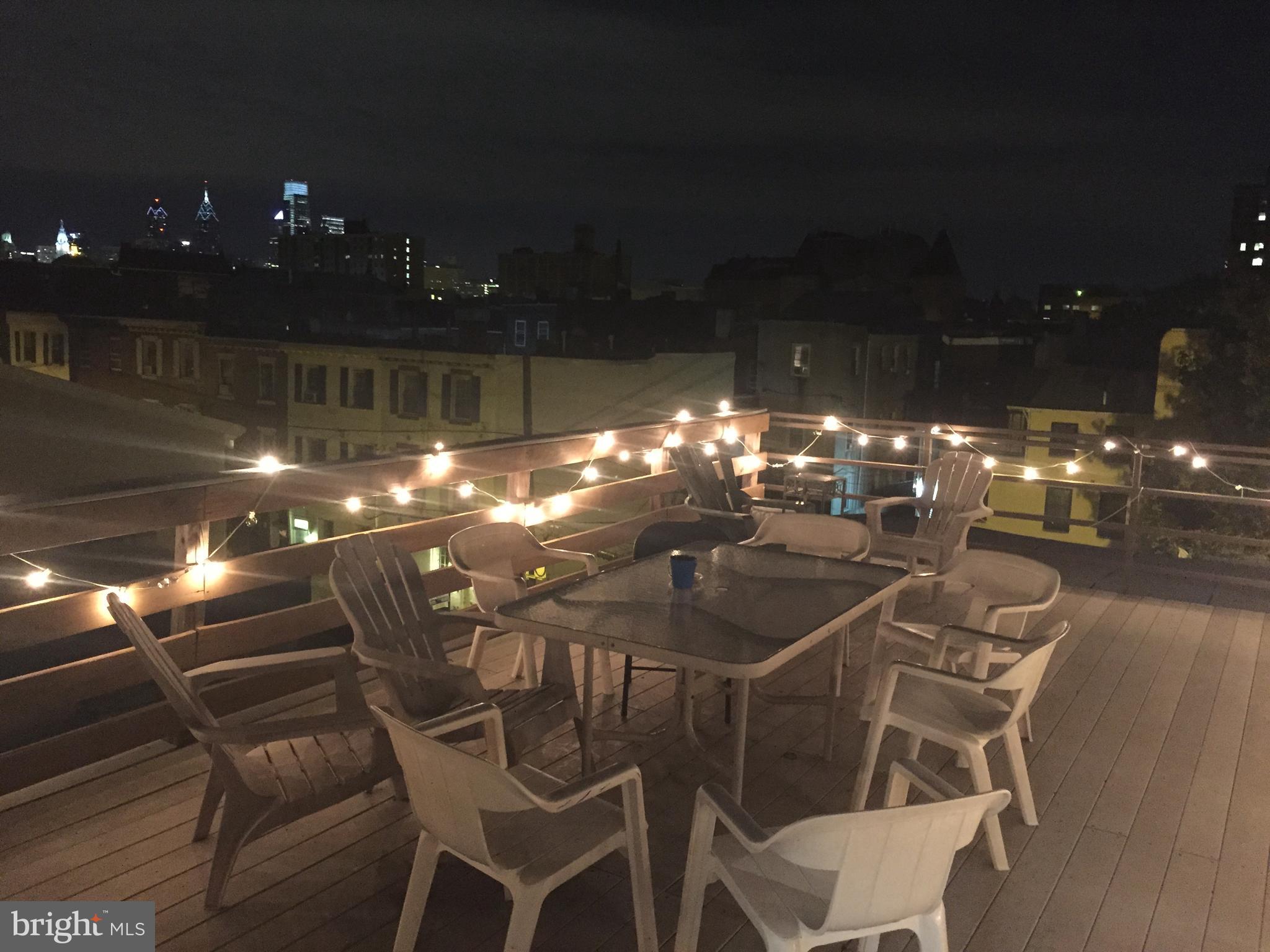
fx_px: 1064
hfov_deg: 61.7
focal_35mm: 29
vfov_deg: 48.2
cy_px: 476
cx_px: 635
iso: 640
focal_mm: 4.15
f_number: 2.2
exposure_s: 1/15
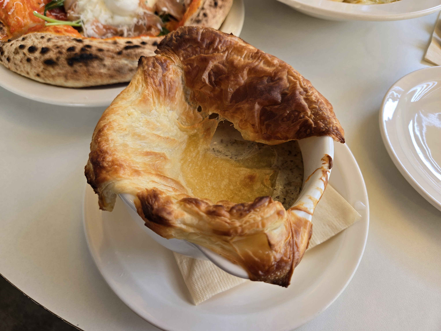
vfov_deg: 58.9
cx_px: 220
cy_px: 166
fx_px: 293
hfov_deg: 73.9
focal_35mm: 23
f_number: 1.8
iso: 40
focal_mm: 5.4
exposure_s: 1/120
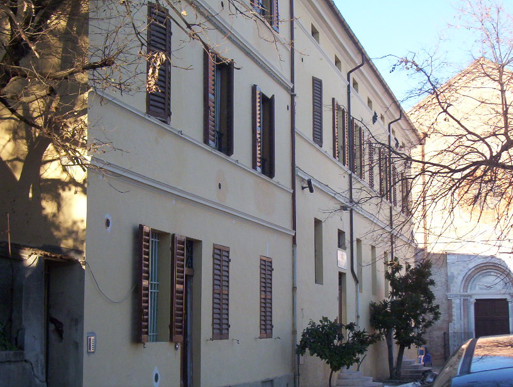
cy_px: 194
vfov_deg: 23.0
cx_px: 256
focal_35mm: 64
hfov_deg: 30.2
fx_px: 951
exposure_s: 1/518
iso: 100
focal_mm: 9.98
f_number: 3.54
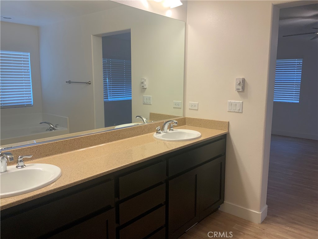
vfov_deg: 48.2
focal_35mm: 29
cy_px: 120
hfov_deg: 61.7
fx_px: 266
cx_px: 159
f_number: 1.8
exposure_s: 1/120
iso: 50
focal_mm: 3
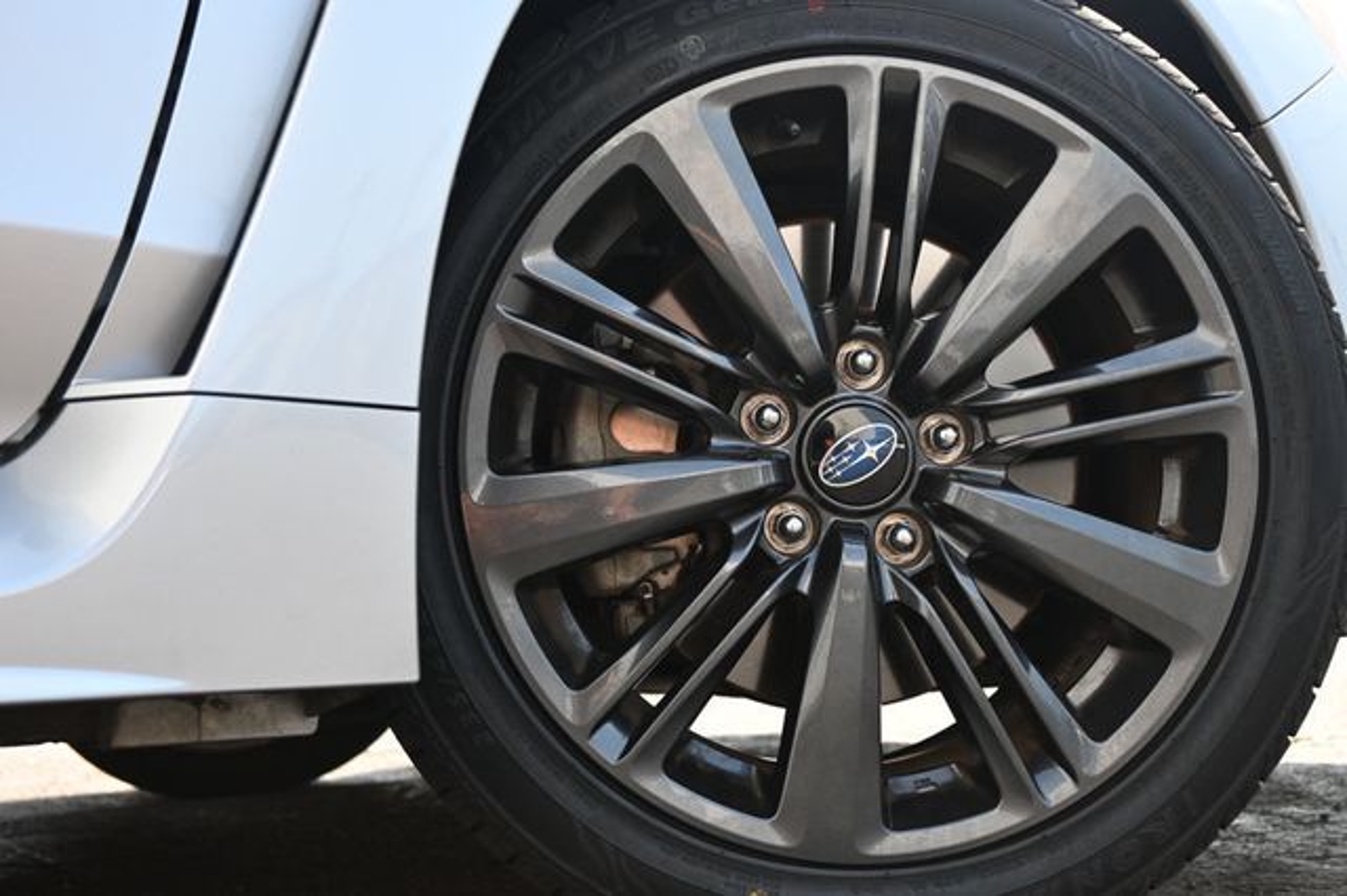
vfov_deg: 36.1
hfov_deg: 52.2
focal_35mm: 37
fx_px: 1374
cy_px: 448
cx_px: 674
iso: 200
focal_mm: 24.5
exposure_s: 1/250
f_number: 4.5
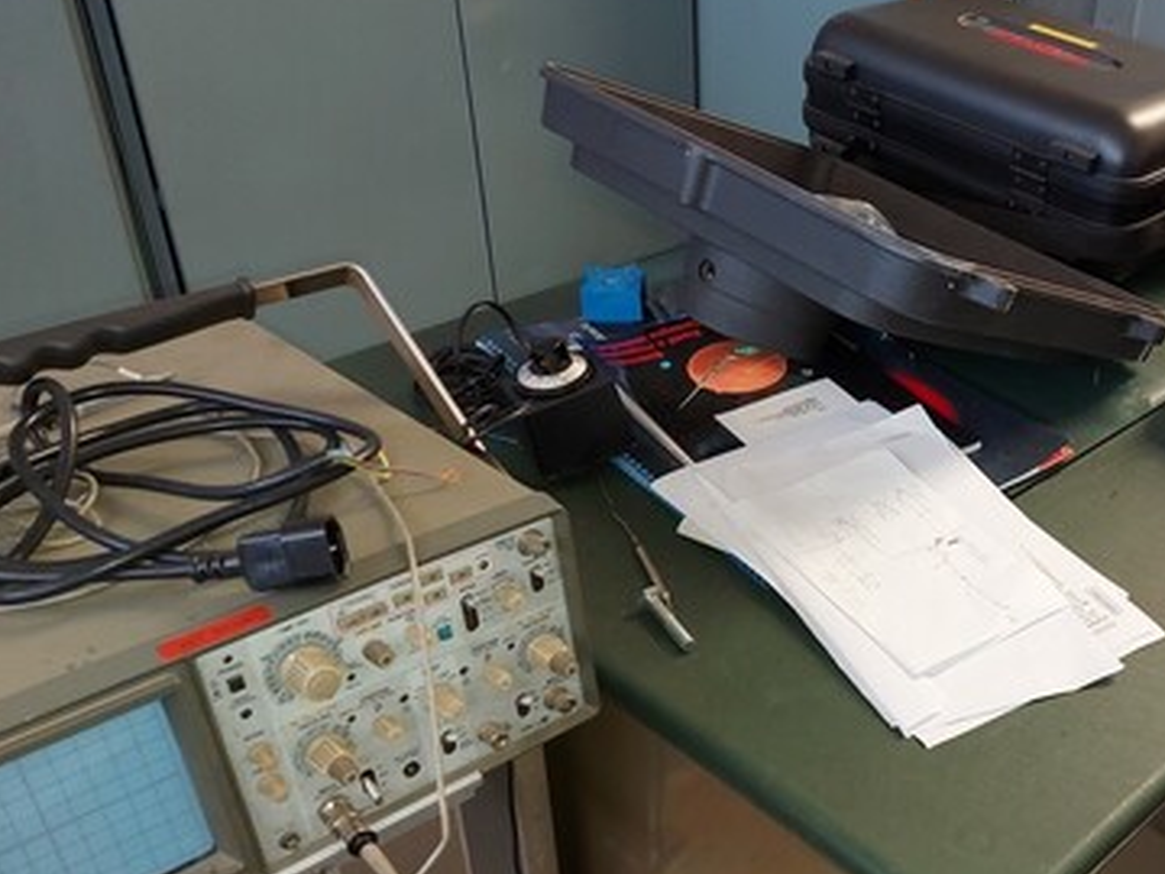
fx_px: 1346
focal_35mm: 40
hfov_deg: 44.4
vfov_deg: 35.6
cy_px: 576
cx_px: 945
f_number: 1.8
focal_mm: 5.23
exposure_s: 1/50
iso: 125
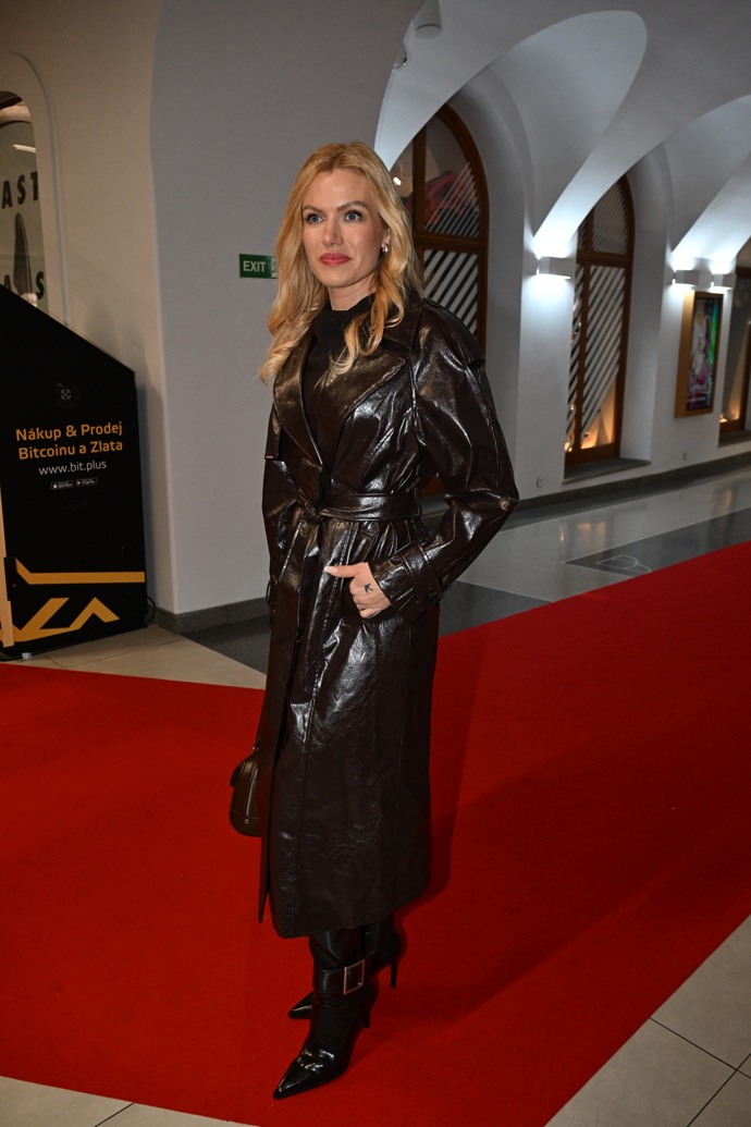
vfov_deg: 62.8
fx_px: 923
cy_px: 564
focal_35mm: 30
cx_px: 376
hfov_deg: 44.3
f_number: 5.6
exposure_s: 1/160
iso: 2000
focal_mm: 29.5
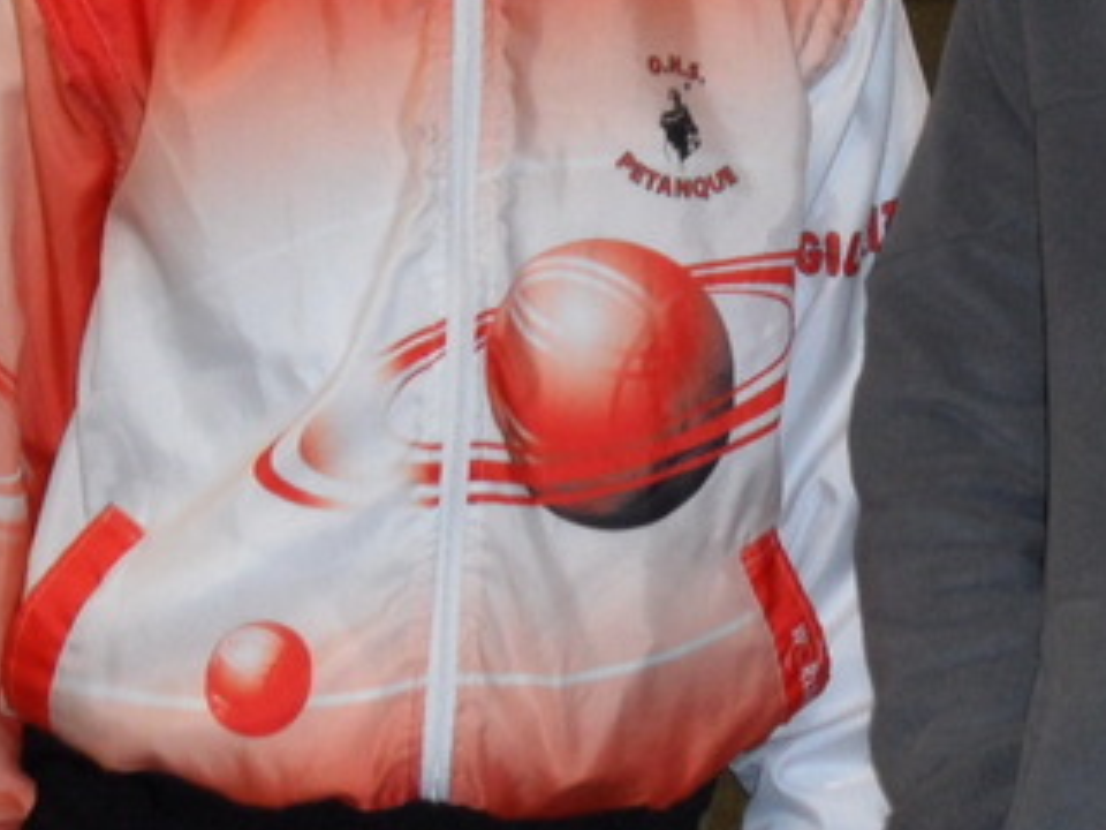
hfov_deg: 16.3
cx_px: 847
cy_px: -246
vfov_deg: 12.0
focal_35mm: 120
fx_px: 3834
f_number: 3.6
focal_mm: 6.5
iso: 200
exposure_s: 1/45
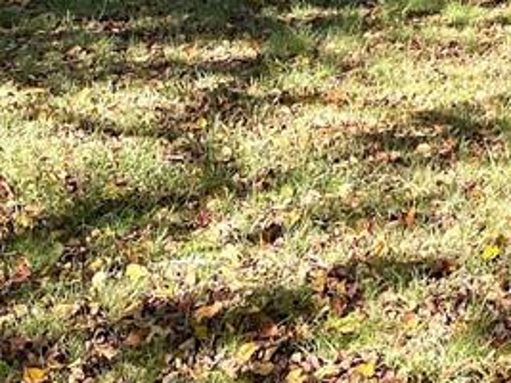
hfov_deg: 18.1
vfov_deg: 13.6
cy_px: -322
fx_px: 1417
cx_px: 781
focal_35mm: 96
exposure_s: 1/533
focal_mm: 5.1
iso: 32
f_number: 1.6
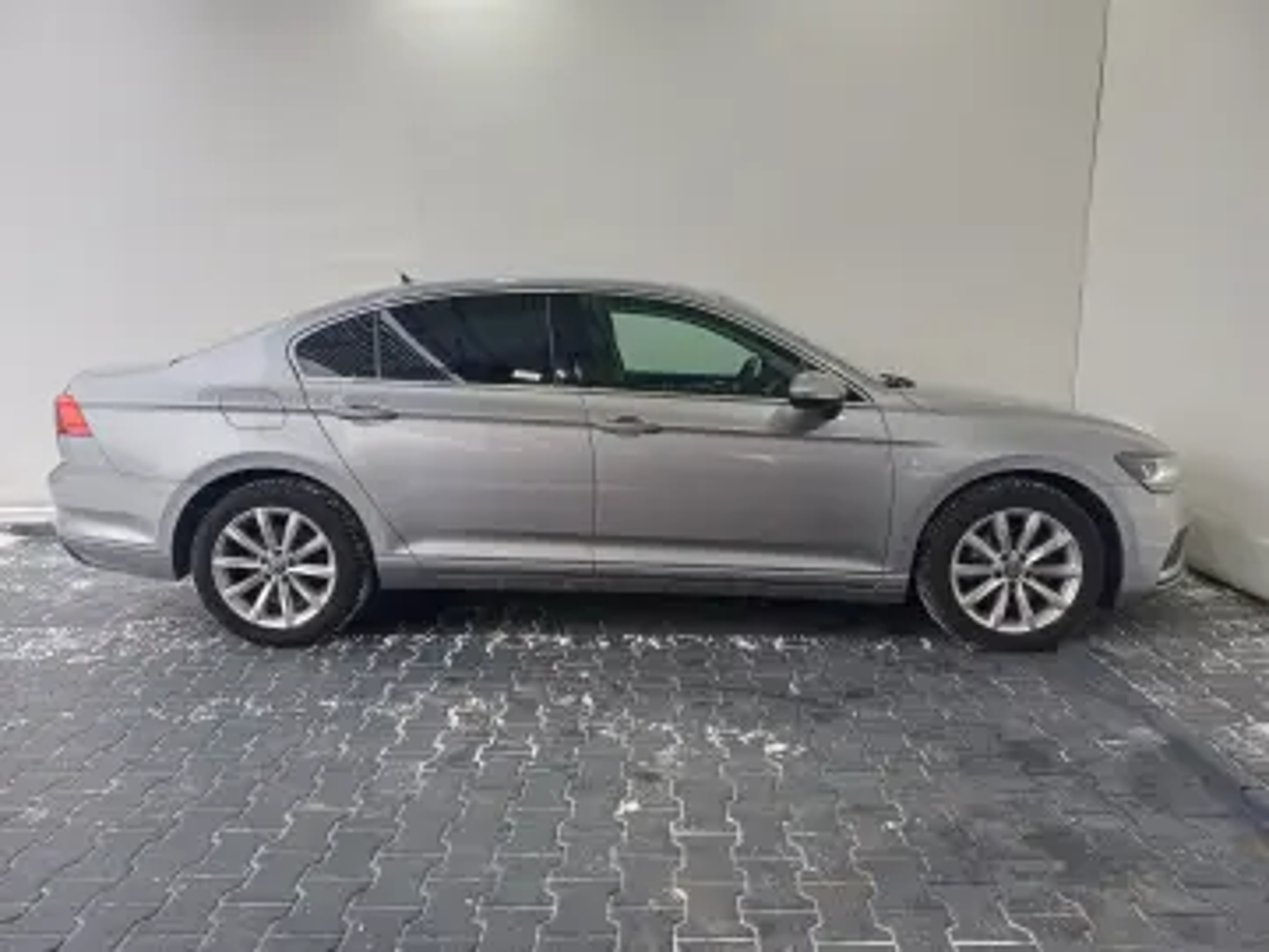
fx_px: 916
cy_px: 476
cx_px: 634
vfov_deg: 54.9
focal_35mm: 25
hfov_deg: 69.4
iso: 50
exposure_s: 1/100
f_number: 1.8
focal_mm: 4.65
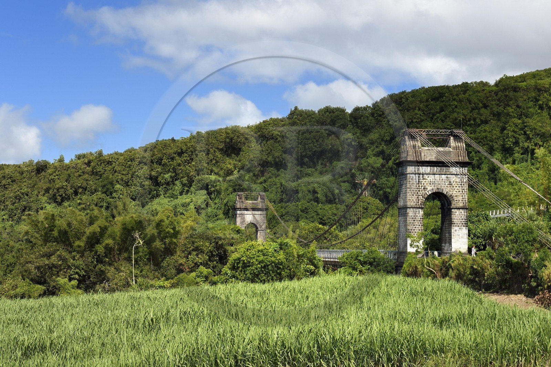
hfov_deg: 28.8
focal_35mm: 70
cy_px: 184
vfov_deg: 19.4
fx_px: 1071
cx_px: 276
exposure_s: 1/250
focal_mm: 70
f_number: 10
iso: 200
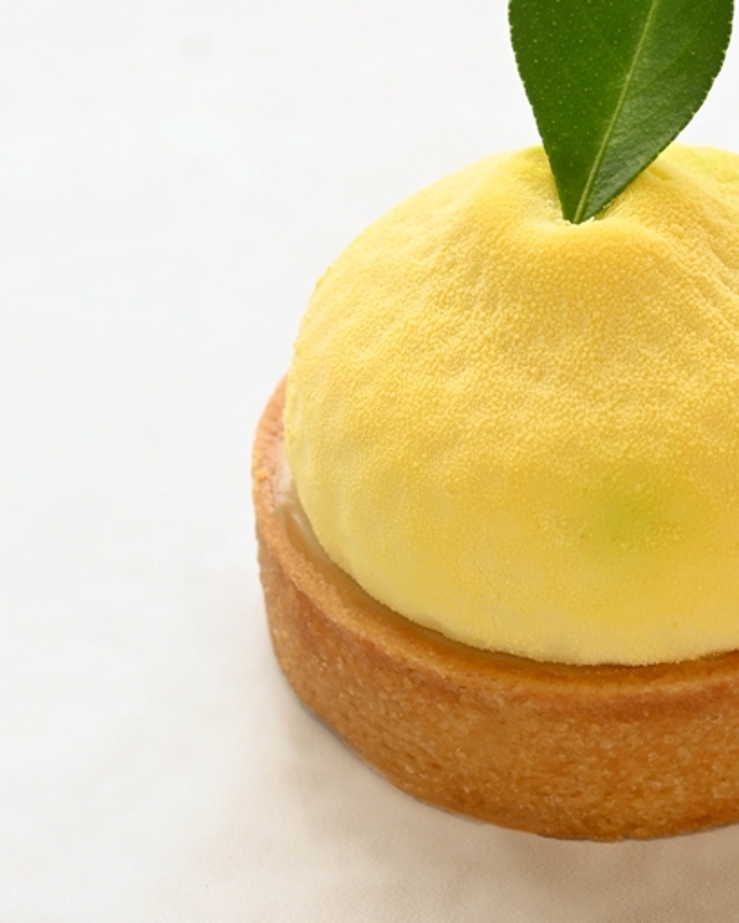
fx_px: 3854
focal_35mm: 141
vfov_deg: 13.6
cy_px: 341
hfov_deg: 10.9
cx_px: 615
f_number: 6.3
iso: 125
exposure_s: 1/80
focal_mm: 50
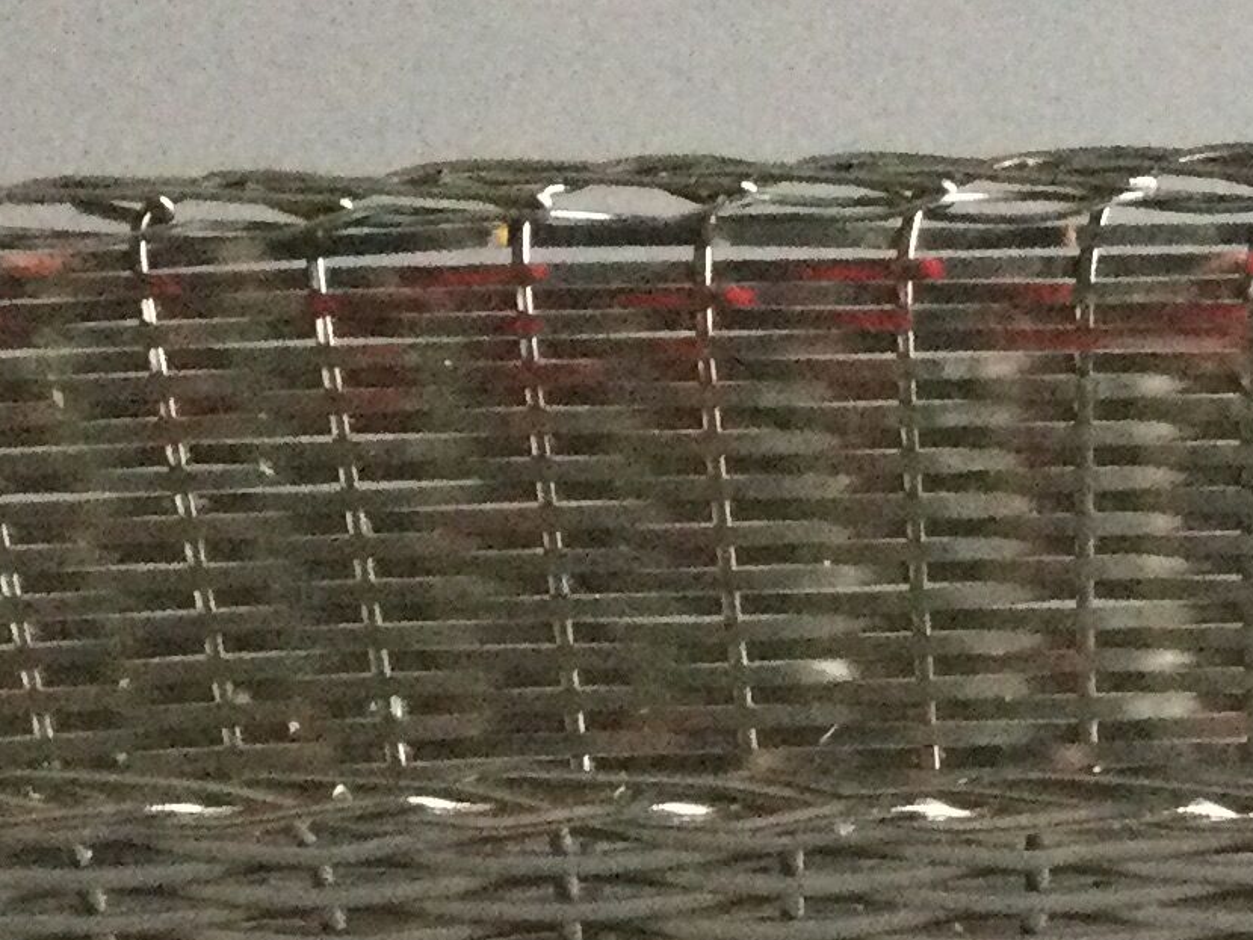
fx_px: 4417
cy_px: 1289
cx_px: 883
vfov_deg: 11.8
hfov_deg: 16.1
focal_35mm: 122
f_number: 2.4
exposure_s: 1/25
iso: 200
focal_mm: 3.3
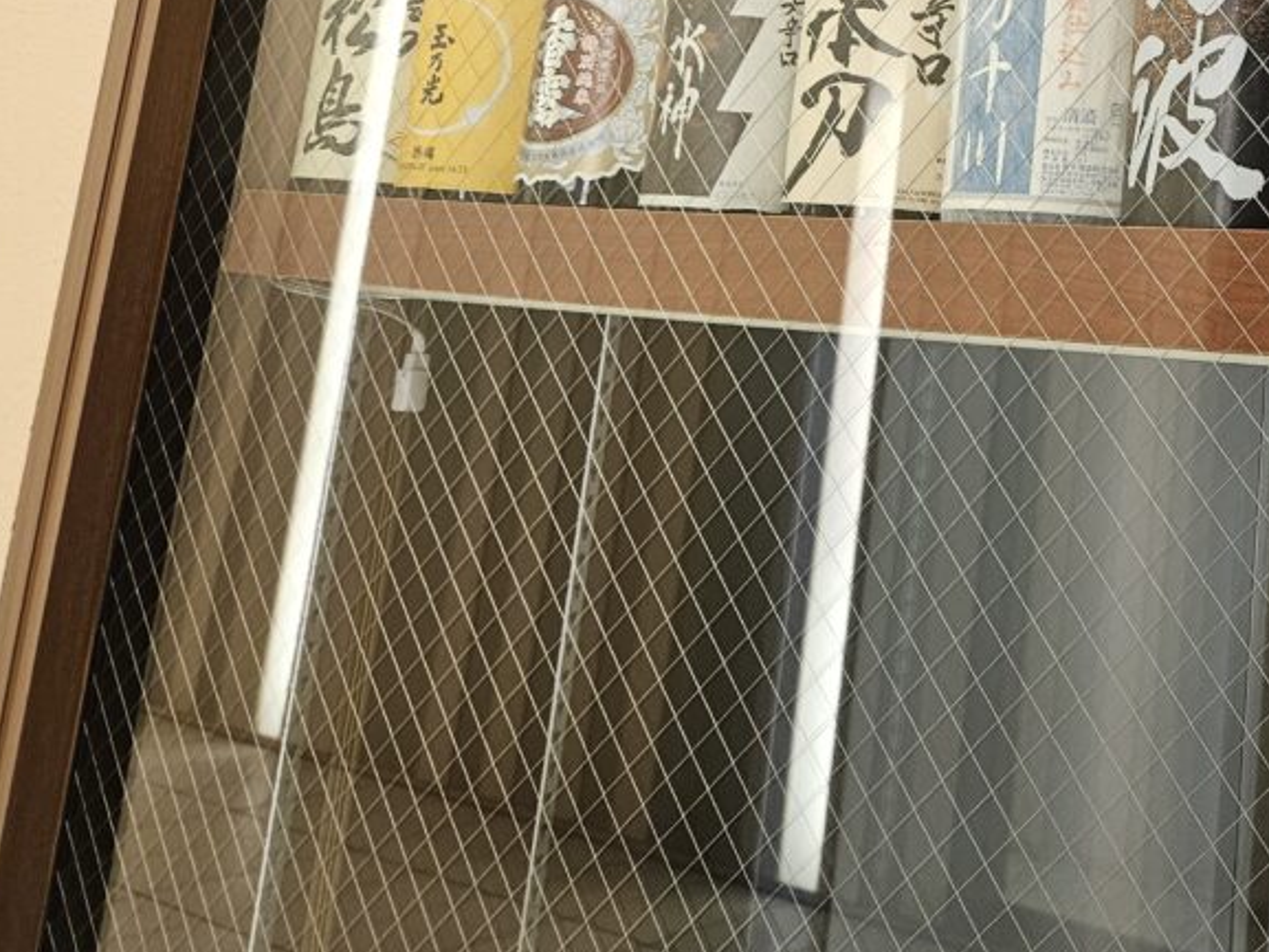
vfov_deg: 26.7
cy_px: -51
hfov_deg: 34.5
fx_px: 1870
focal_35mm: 51
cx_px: 1232
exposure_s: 1/100
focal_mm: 5.4
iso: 400
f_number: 1.8
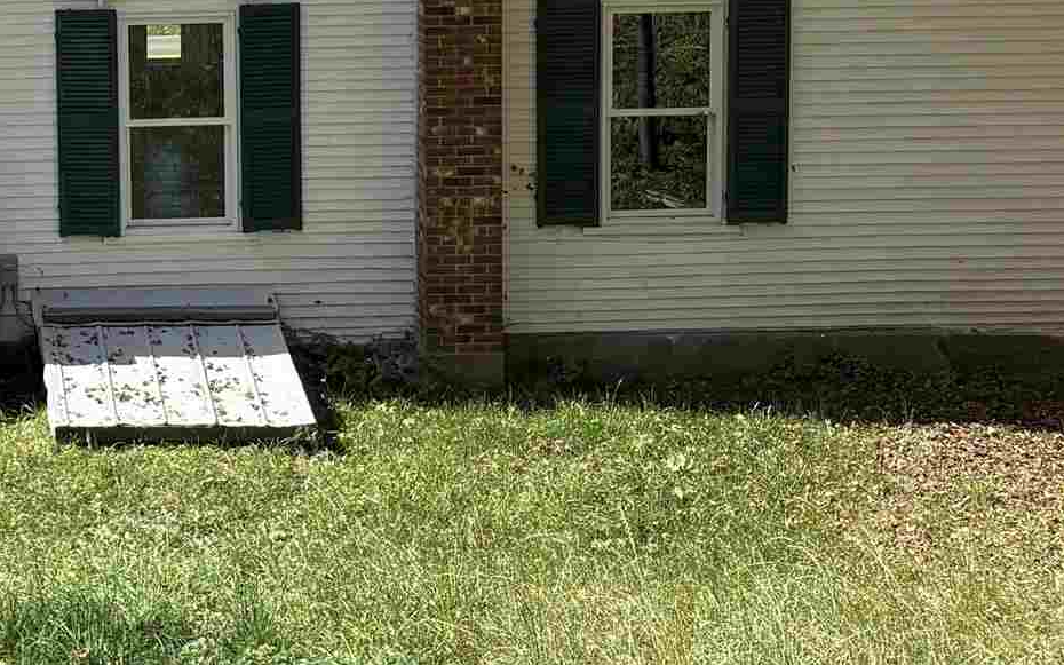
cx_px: -130
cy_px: 53
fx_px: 2638
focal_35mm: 91
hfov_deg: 21.5
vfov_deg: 14.2
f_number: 1.6
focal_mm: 5.96
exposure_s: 1/1901
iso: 64
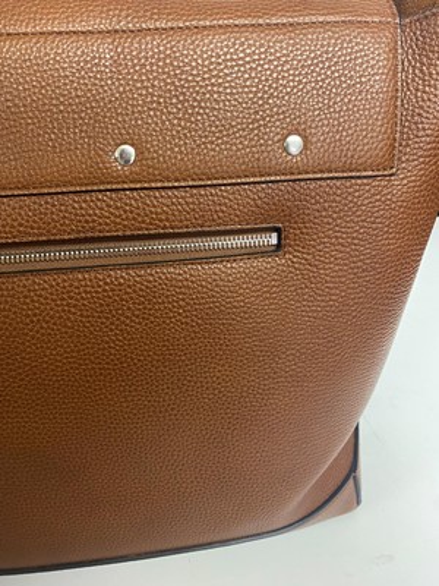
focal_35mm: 26
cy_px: 293
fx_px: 440
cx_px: 220
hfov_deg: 53.1
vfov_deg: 67.3
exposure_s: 1/50
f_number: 1.8
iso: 250
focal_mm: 4.25
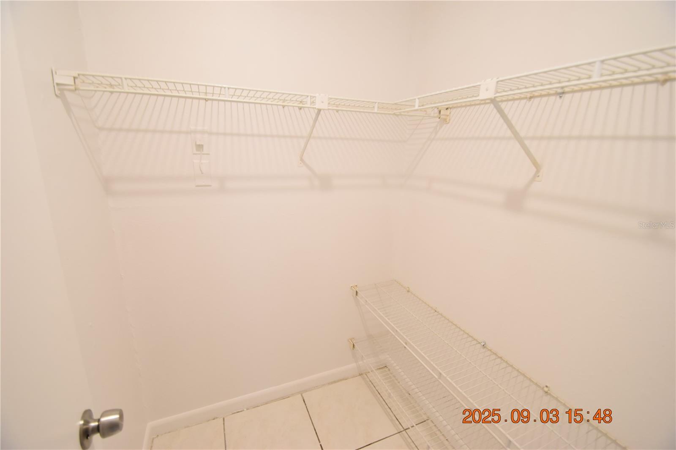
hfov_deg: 100.4
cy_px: 225
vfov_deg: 77.3
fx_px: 282
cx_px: 338
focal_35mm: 15
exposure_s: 1/60
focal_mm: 10
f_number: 3.5
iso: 800
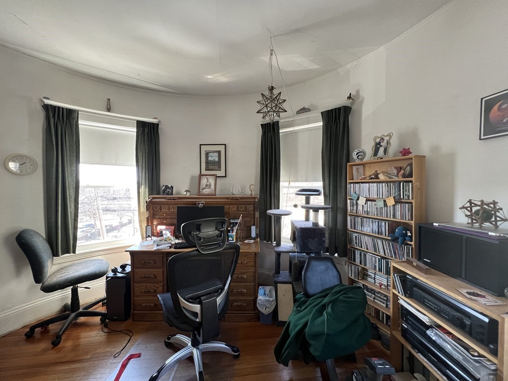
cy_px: 190
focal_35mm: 13
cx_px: 254
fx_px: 191
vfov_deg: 89.9
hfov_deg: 106.2
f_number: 1.8
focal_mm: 1.57
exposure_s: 1/112
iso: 250
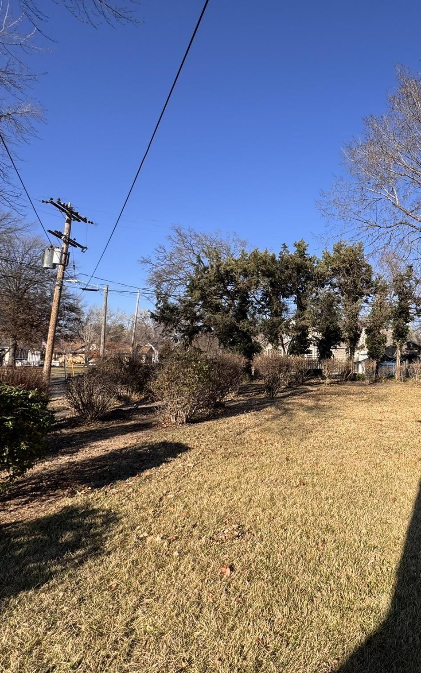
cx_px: 384
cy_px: 336
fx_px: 367
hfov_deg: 52.1
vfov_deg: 85.1
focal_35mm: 20
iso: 50
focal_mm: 2.22
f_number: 2.2
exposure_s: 1/1256
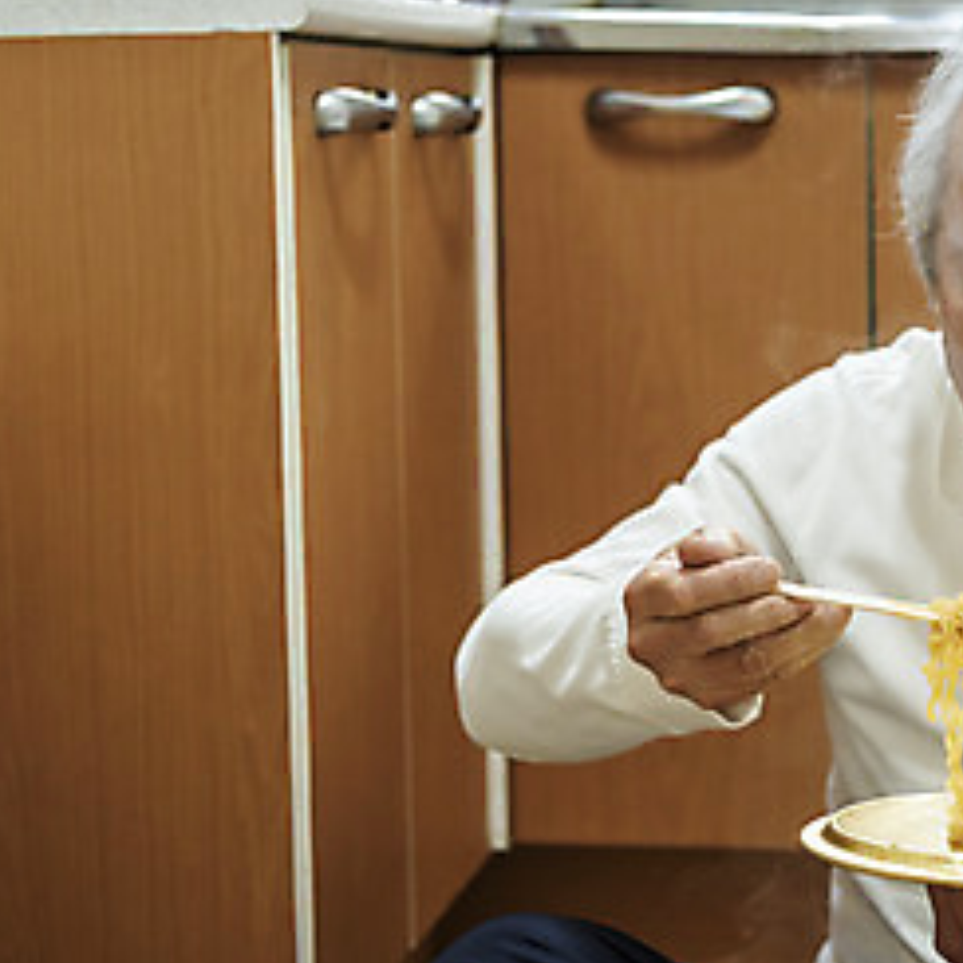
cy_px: 363
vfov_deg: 18.5
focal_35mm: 94
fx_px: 2959
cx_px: 657
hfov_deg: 18.4
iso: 640
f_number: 2.8
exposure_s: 1/125
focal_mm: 45
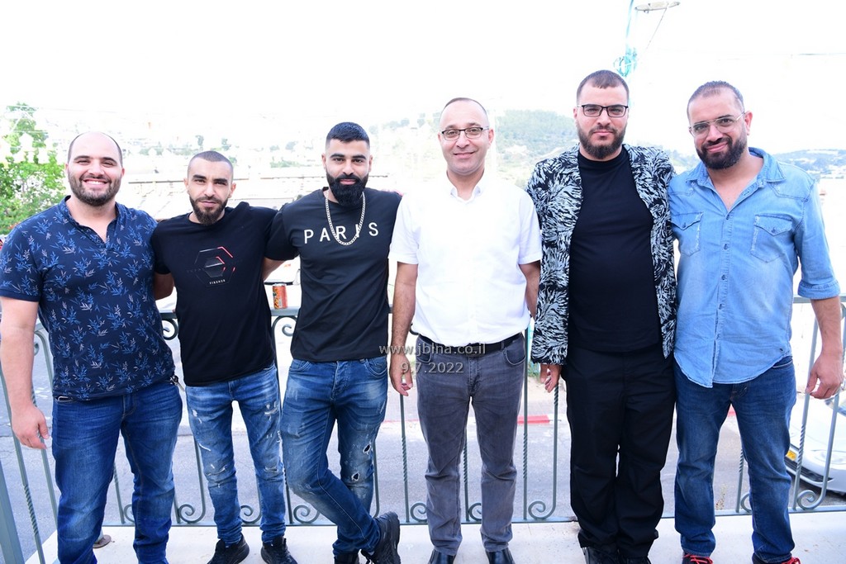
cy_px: 282
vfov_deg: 53.1
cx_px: 423
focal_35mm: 24
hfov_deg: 73.7
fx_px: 564
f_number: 6.3
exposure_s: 1/160
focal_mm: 24
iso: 400
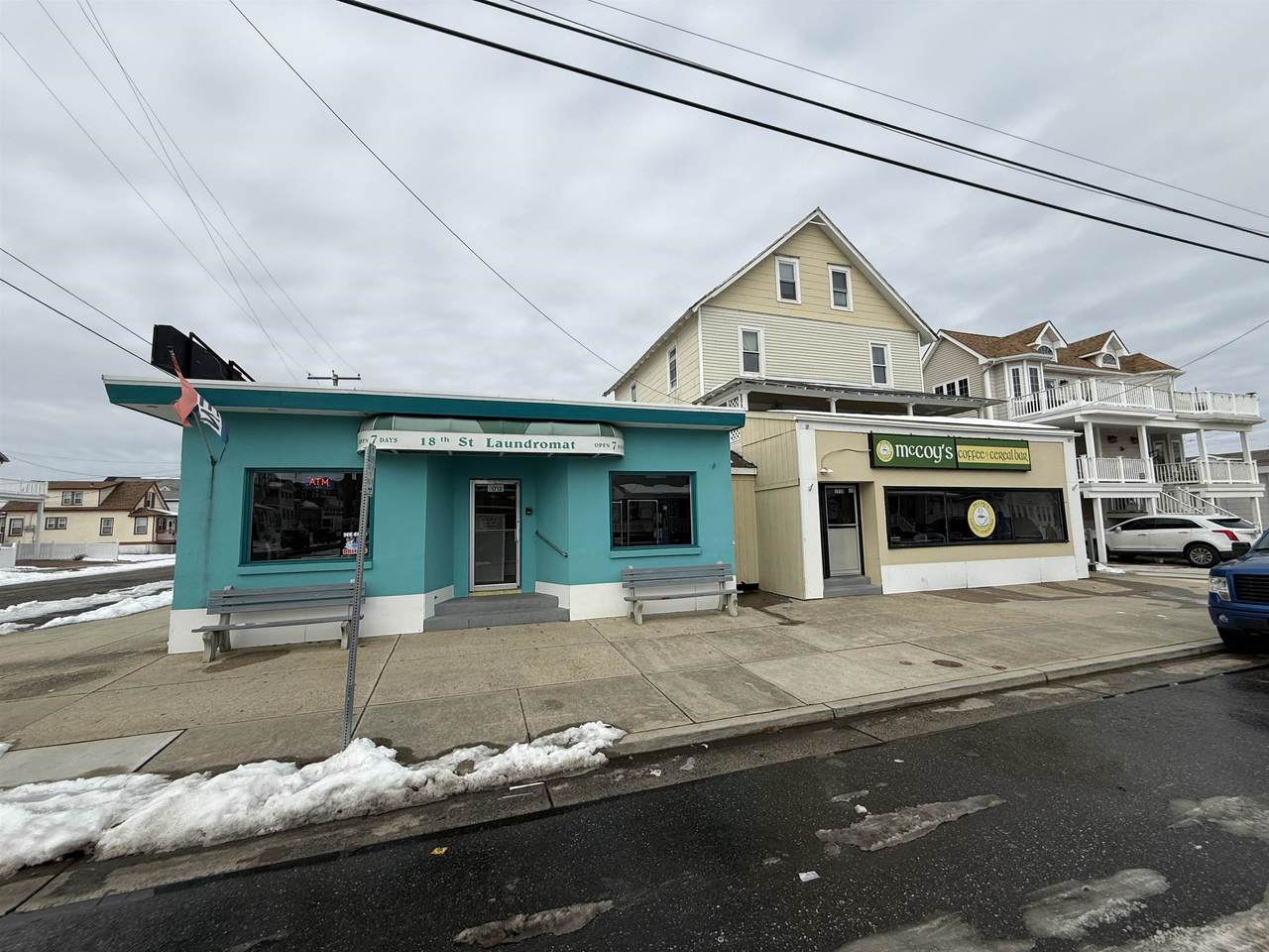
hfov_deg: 102.1
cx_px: 634
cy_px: 476
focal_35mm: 14
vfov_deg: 85.7
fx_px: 513
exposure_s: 1/2165
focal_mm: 2.22
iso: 50
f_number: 2.2
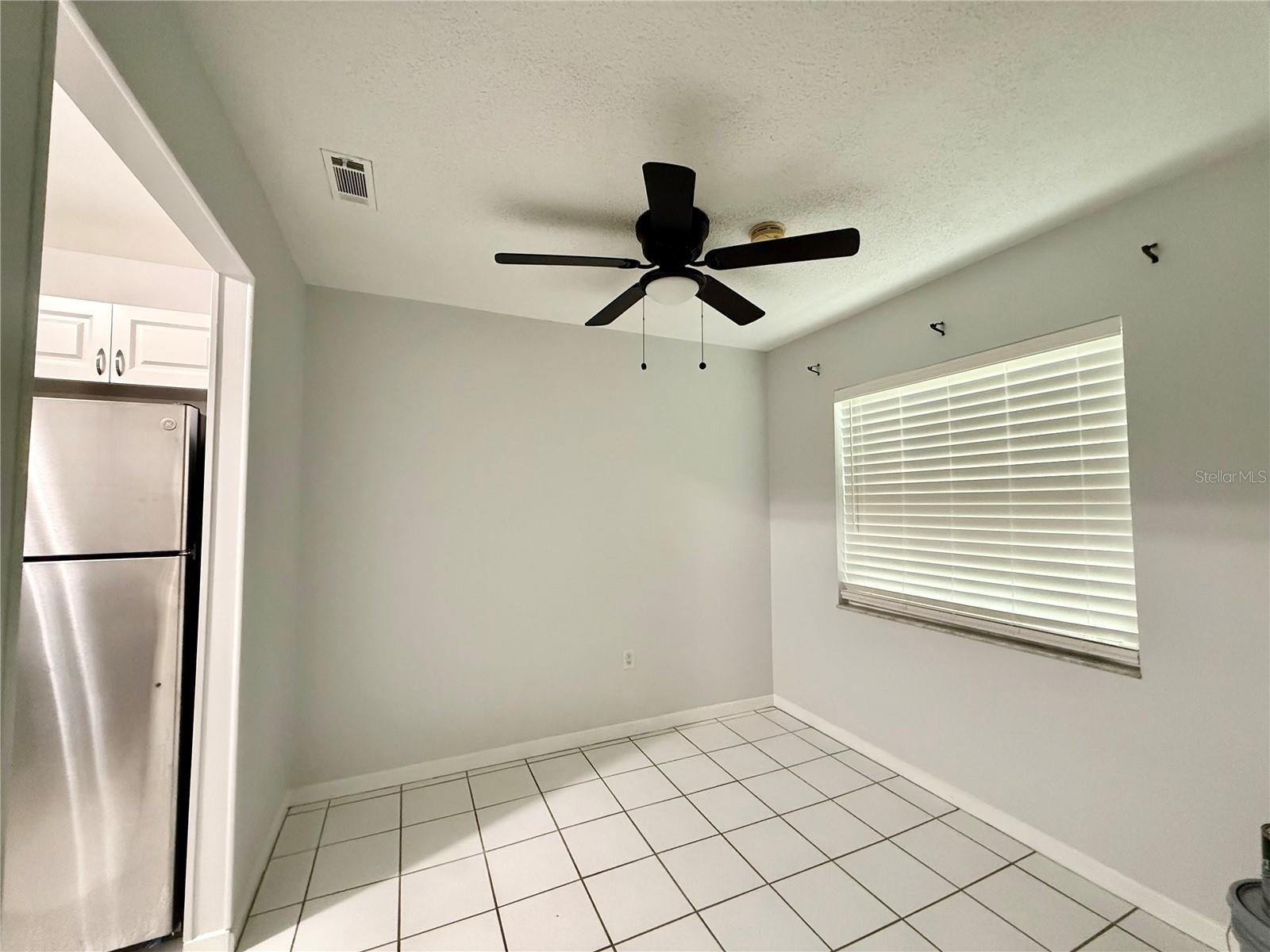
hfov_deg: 102.1
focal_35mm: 14
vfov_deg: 85.7
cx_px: 635
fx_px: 514
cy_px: 476
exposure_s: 1/60
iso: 640
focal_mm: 2.22
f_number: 2.2
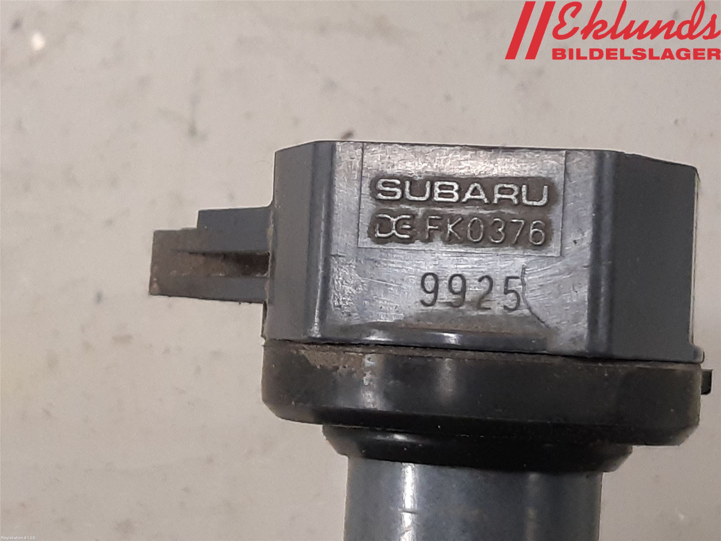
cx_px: 360
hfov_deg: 67.3
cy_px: 270
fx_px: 542
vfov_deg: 53.1
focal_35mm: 26
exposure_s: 1/50
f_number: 1.7
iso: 250
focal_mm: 3.93
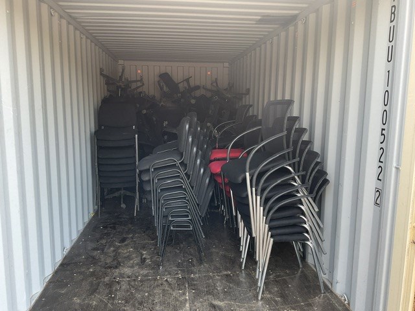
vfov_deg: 48.2
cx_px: 208
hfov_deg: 61.7
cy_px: 156
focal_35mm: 29
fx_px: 348
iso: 64
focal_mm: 3
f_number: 1.8
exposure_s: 1/120
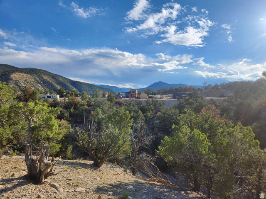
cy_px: 100
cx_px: 133
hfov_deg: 73.9
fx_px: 177
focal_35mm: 23
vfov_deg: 58.9
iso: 20
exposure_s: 1/2450
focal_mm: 5.4
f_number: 1.8
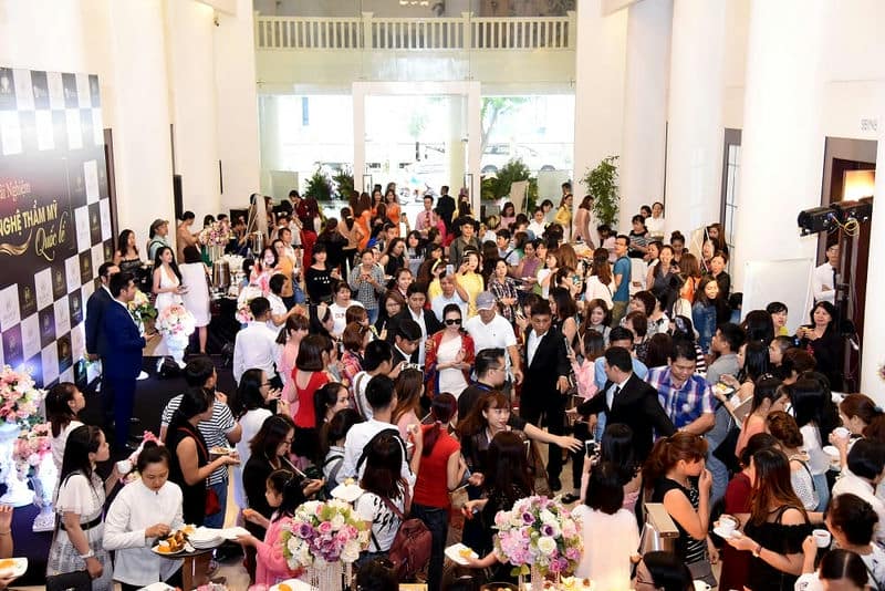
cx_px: 442
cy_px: 296
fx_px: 1082
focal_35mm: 44
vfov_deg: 30.5
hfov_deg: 44.5
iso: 1600
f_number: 4
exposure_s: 1/60
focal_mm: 44
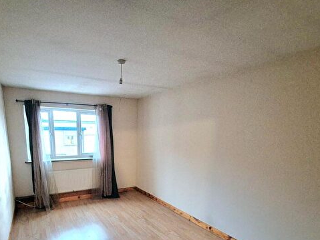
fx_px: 176
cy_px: 173
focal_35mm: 19
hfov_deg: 83.3
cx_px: 124
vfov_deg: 65.4
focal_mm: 2.2
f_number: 2.2
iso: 1250
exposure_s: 1/42
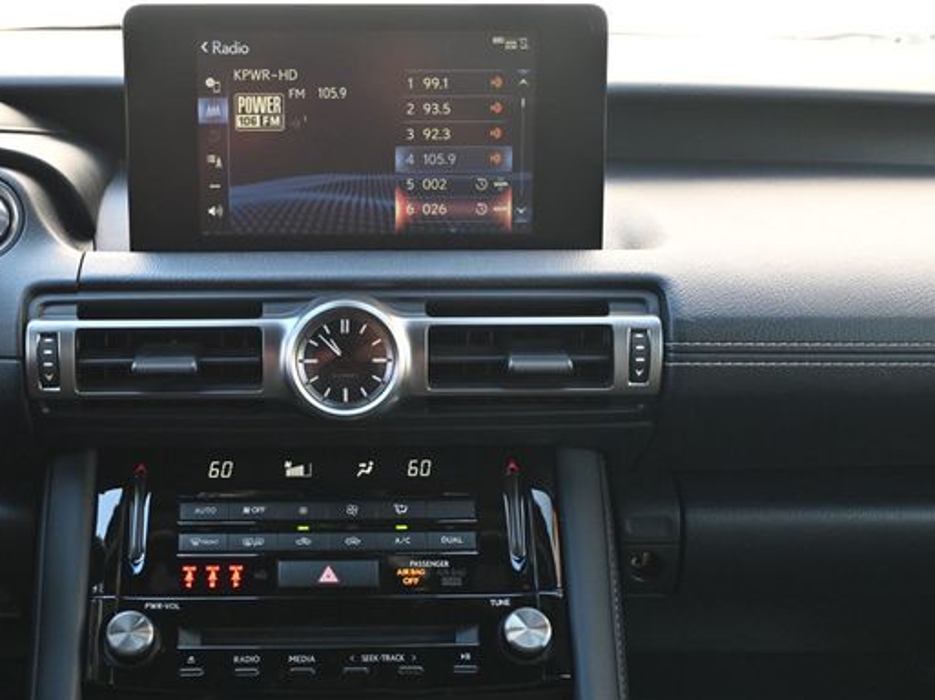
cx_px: 366
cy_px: 341
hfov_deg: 35.4
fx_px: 1458
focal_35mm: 54
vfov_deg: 27.0
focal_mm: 30
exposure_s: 1/125
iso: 720
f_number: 4.8
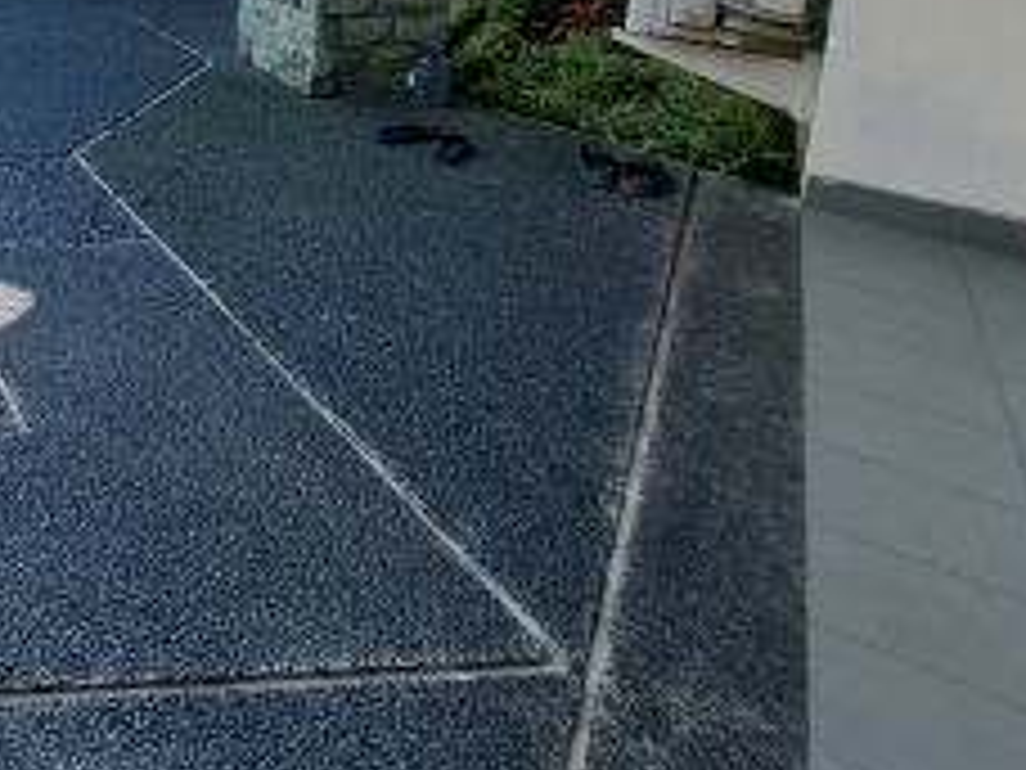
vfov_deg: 32.4
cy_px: -189
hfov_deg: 36.4
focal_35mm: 35
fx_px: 1037
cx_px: -281
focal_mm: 1.74
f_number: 2.2
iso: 40
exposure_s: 1/433
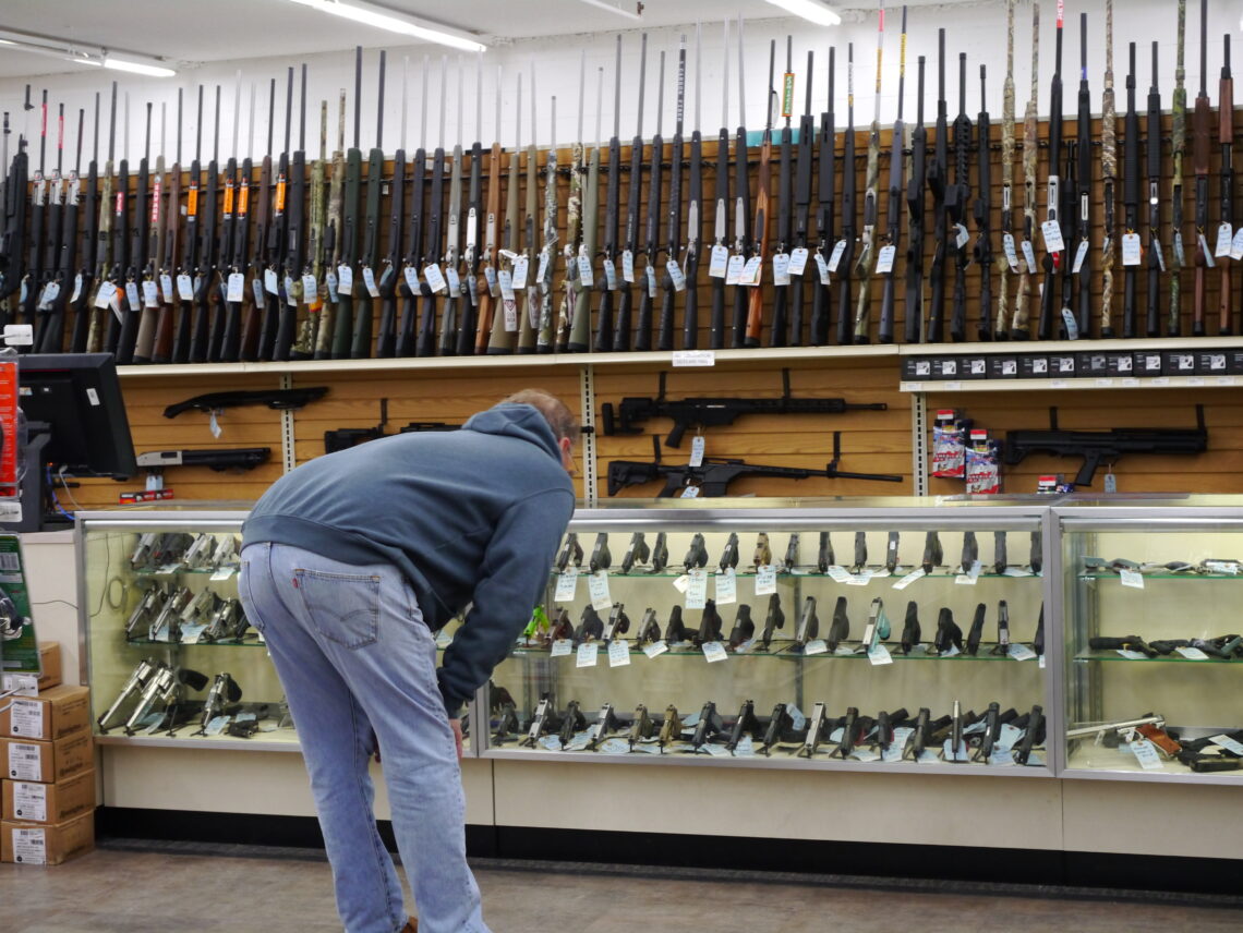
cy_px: 466
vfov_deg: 24.4
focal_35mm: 60
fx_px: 2155
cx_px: 622
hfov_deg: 32.2
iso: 800
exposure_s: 1/20
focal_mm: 30
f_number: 8
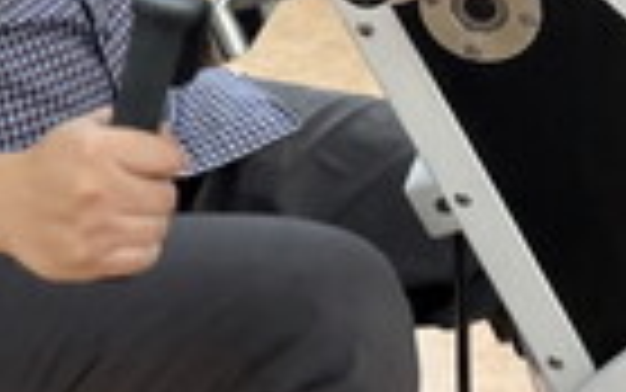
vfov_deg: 10.9
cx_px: 41
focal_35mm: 119
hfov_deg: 17.2
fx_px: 2031
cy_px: -23
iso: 100
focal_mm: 5.1
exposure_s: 1/120
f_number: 1.6
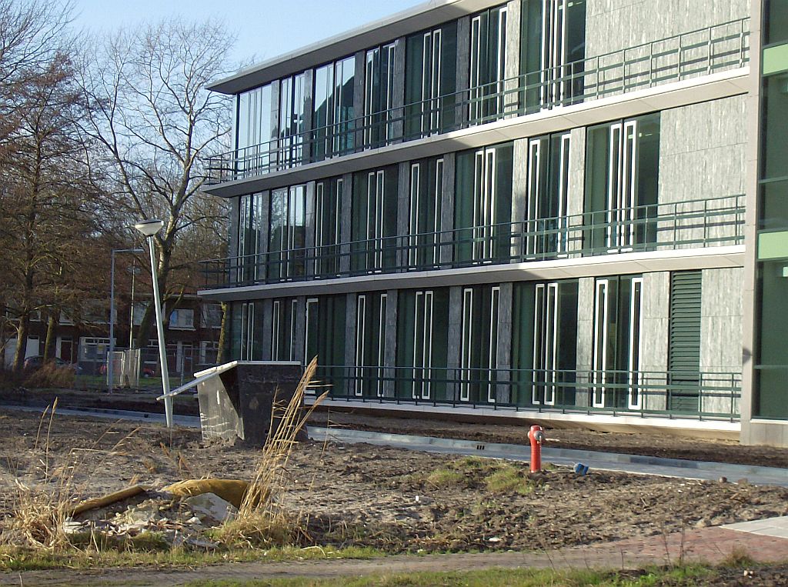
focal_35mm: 100
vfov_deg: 14.7
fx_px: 2271
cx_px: 394
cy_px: 294
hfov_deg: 19.7
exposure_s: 1/314
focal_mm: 16.6
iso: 100
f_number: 4.6
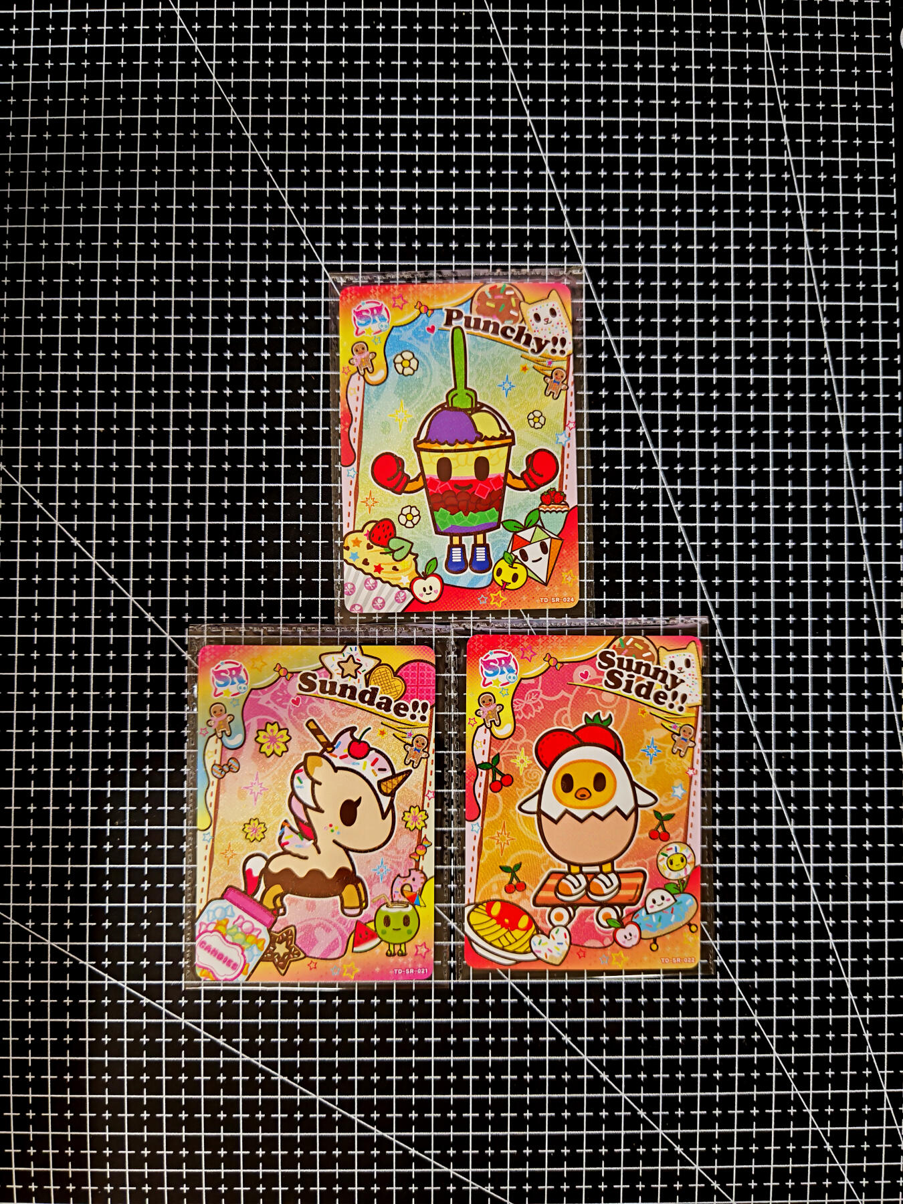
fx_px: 835
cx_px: 452
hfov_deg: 56.8
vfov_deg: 71.6
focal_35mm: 24
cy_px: 602
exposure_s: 1/50
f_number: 1.9
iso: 640
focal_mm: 6.67
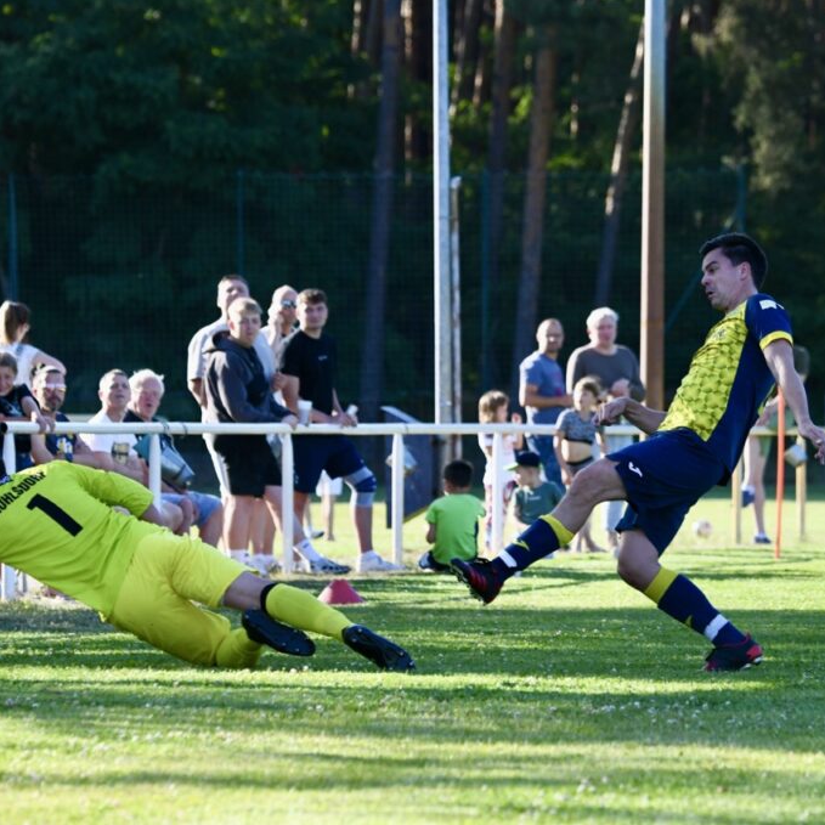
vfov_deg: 7.0
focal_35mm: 250
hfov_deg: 7.0
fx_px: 6741
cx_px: 464
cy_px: 413
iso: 1250
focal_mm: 195
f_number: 5.6
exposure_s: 1/1600
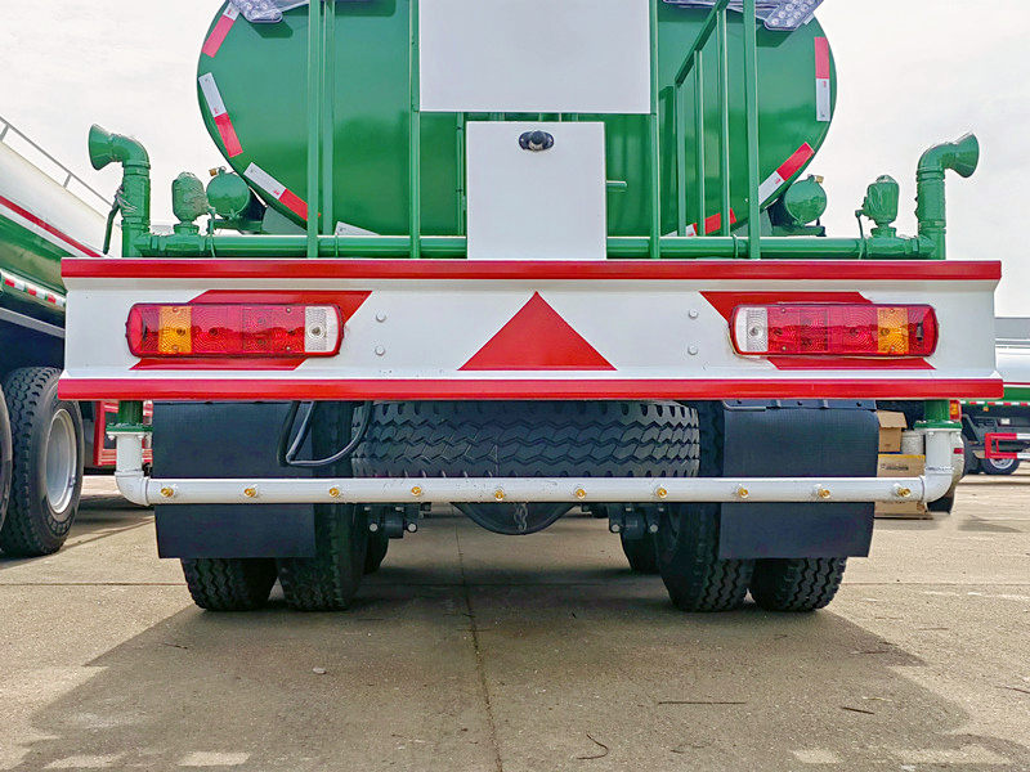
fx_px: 1160
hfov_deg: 47.9
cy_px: 386
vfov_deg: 36.8
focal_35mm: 39
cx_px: 515
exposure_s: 1/4065
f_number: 1.9
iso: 50
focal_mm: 5.52
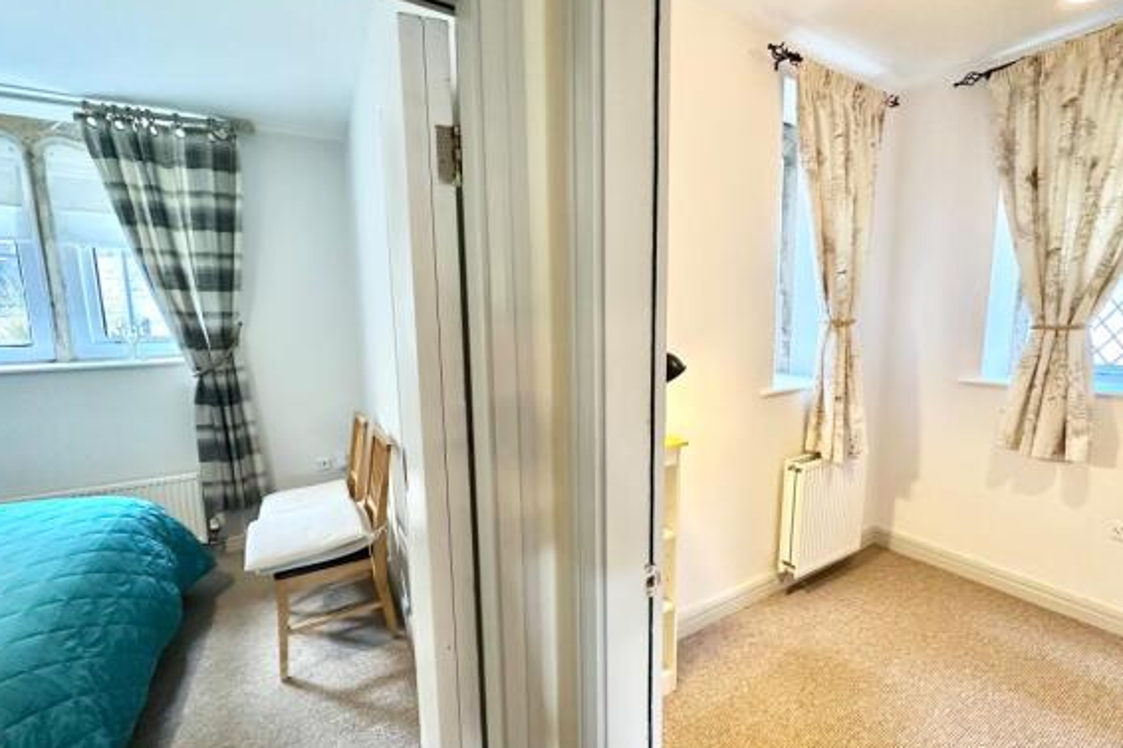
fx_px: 468
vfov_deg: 77.3
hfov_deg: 100.4
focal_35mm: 15
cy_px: 380
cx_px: 553
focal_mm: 2.22
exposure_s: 1/50
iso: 320
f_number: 2.2
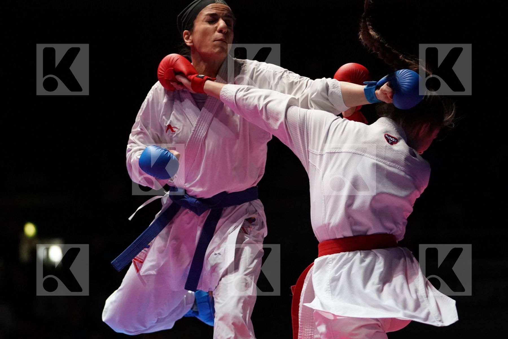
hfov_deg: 13.1
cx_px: 254
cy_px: 170
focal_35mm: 157
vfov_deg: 8.7
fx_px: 2215
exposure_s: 1/1000
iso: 5000
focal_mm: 105
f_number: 2.8
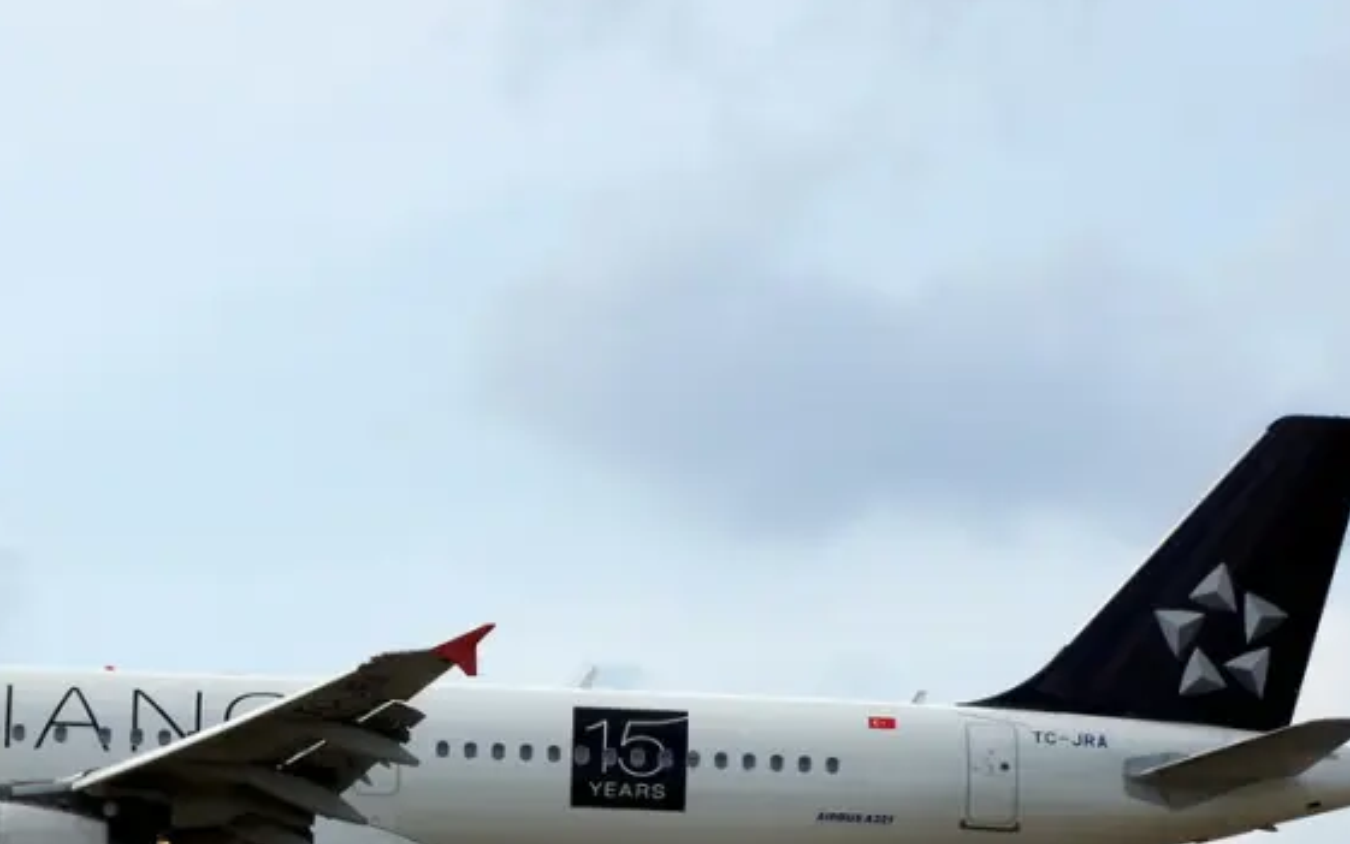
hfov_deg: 6.3
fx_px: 12329
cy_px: 695
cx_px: 255
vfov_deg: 3.9
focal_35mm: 335
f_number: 10
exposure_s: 1/250
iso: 100
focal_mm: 120
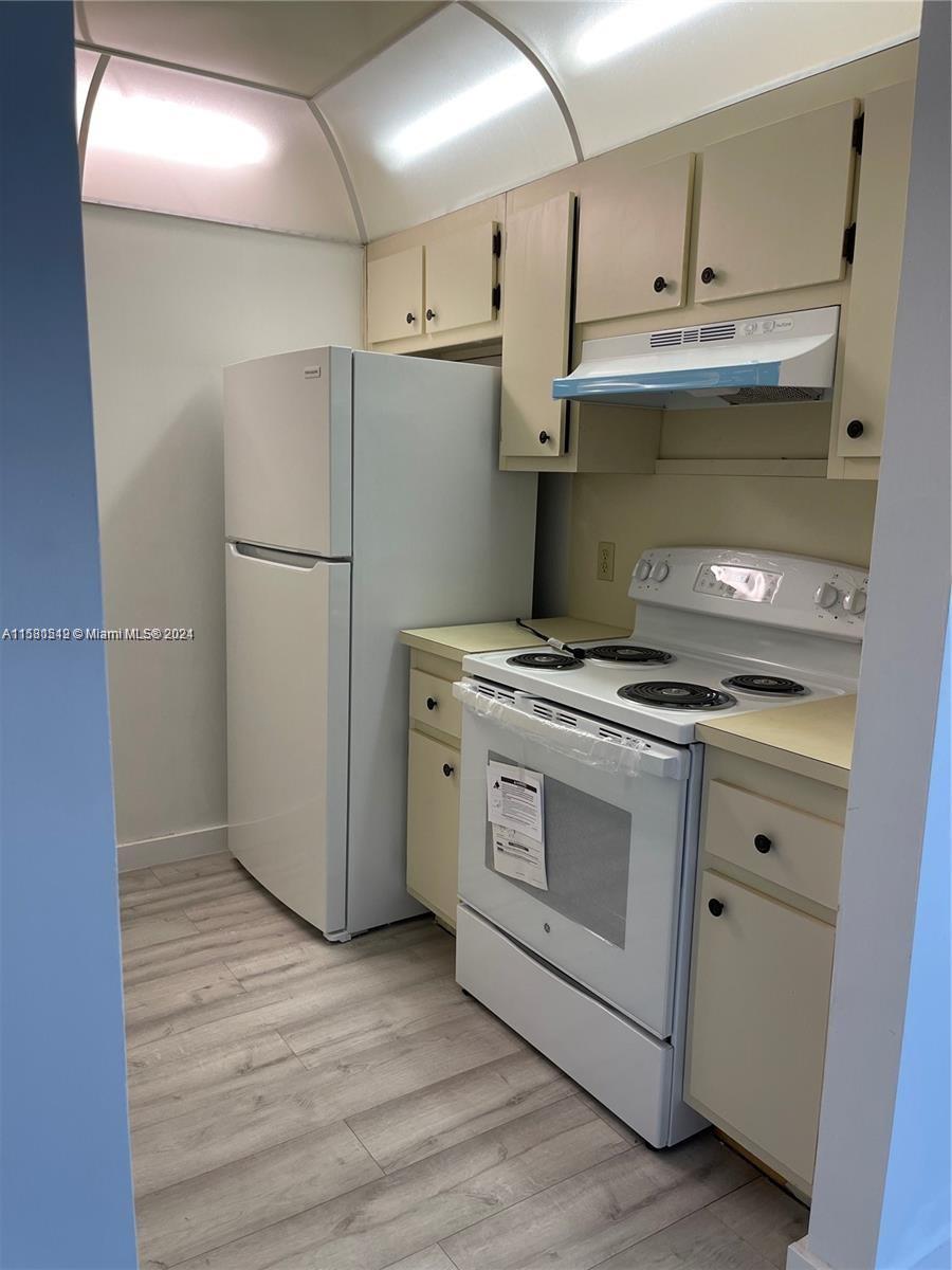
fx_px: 953
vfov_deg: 67.3
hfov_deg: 53.1
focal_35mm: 26
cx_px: 476
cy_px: 635
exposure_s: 1/120
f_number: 1.6
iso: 80
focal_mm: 5.1
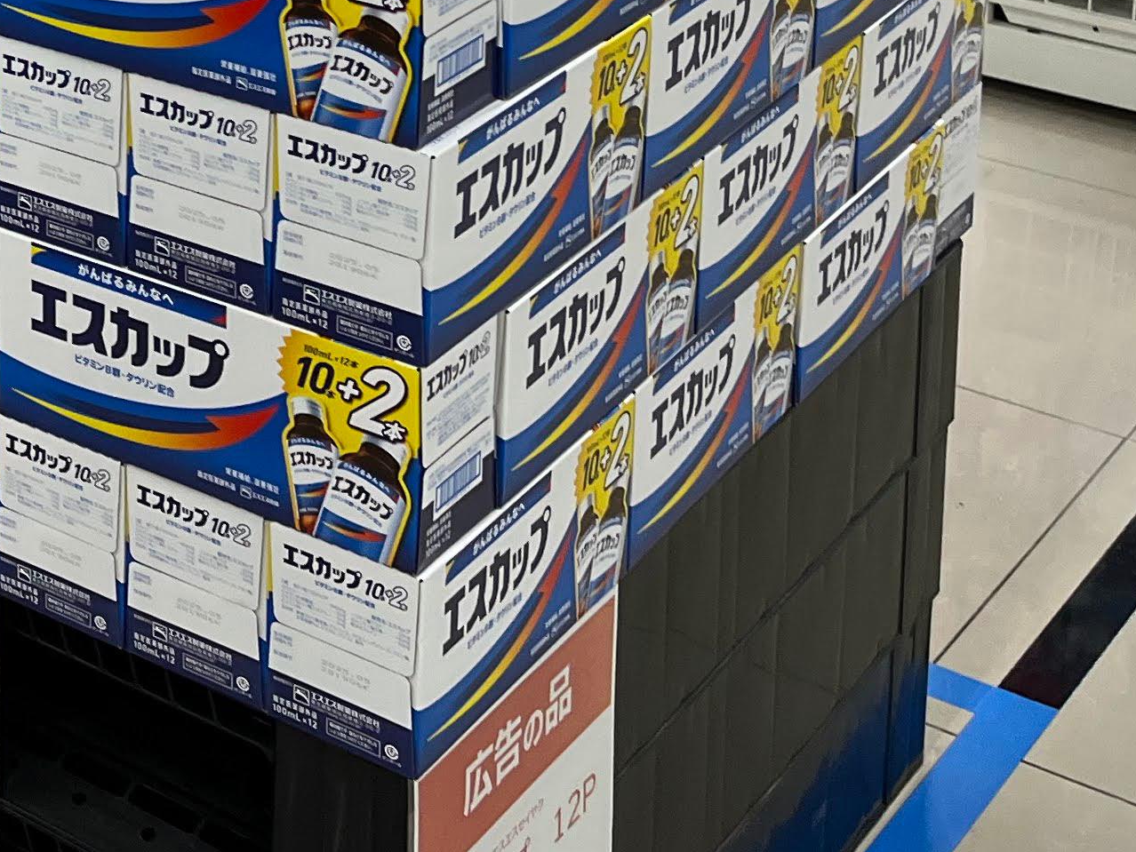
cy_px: -418
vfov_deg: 16.4
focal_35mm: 82
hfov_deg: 21.4
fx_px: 2692
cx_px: -376
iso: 80
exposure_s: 1/100
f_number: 1.6
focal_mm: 5.1
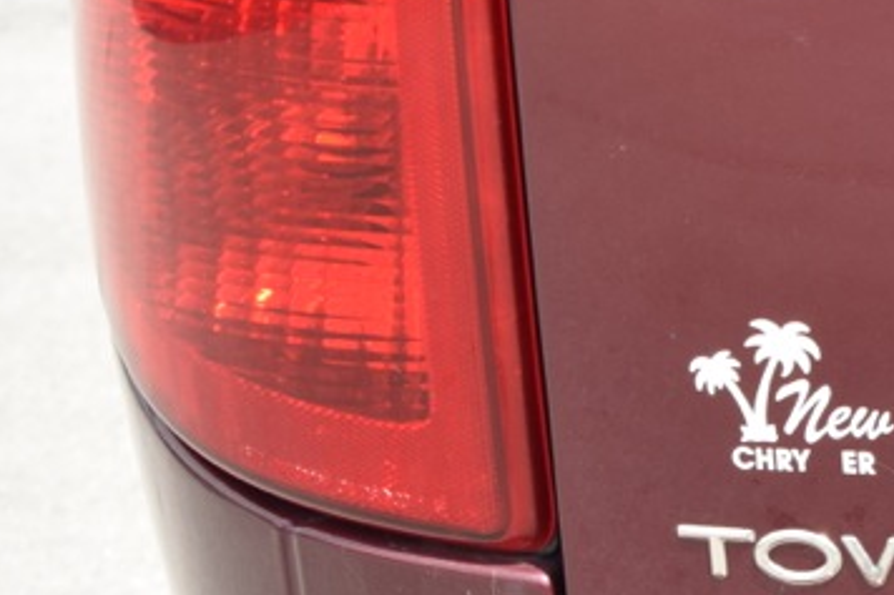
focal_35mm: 297
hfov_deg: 6.8
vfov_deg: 4.6
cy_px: 551
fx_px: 7367
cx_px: 1346
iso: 200
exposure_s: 1/125
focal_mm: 55
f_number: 8
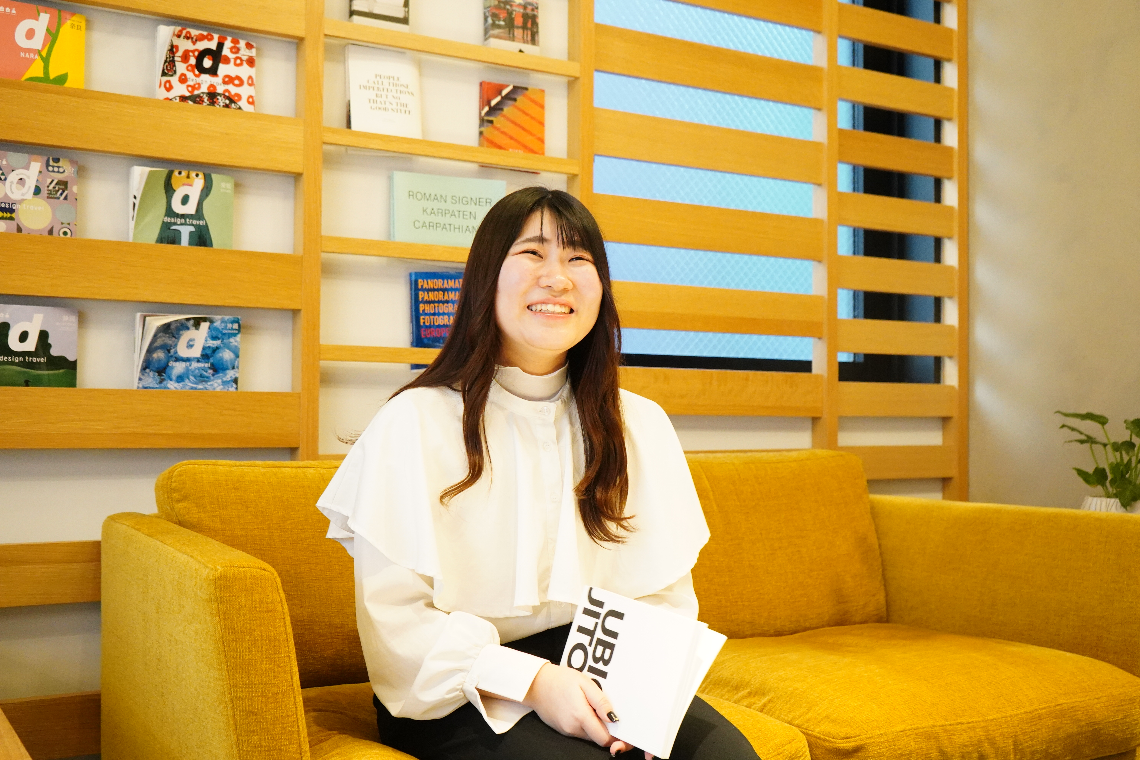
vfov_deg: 35.1
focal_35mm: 38
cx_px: 570
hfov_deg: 50.7
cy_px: 380
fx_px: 1203
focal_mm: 38
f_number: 5.6
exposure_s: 1/100
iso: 8000
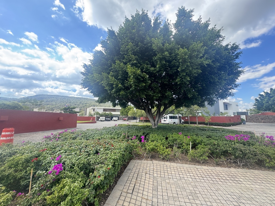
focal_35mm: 14
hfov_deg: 102.1
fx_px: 111
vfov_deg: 85.7
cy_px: 103
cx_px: 138
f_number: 2.2
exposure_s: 1/187
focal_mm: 2.22
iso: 40
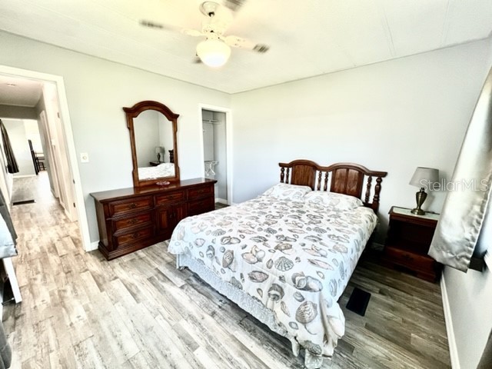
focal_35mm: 13
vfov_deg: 89.9
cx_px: 246
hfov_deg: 106.2
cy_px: 184
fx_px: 185
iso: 160
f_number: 1.8
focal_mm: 1.57
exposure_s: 1/120
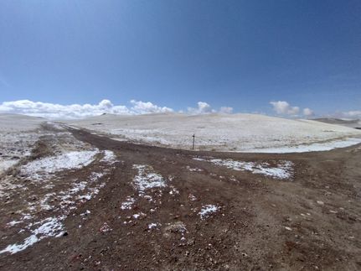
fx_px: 167
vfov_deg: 78.1
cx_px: 180
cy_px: 136
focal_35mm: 16
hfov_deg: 94.5
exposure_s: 1/3252
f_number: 2.2
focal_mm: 1.66
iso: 100
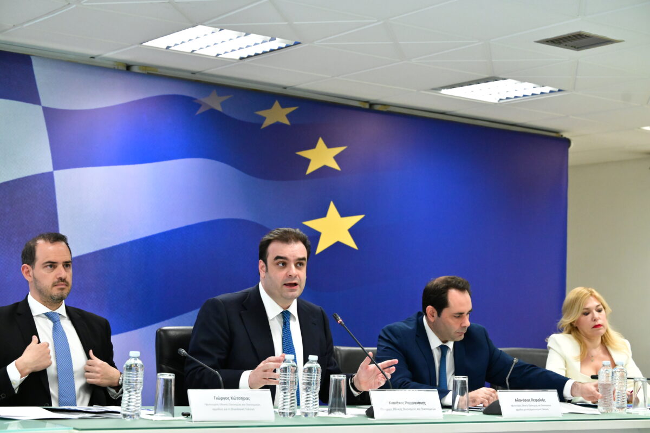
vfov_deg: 19.5
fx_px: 1264
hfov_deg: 28.8
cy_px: 216
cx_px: 325
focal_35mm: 70
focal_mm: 70
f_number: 4.5
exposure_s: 1/400
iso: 8000
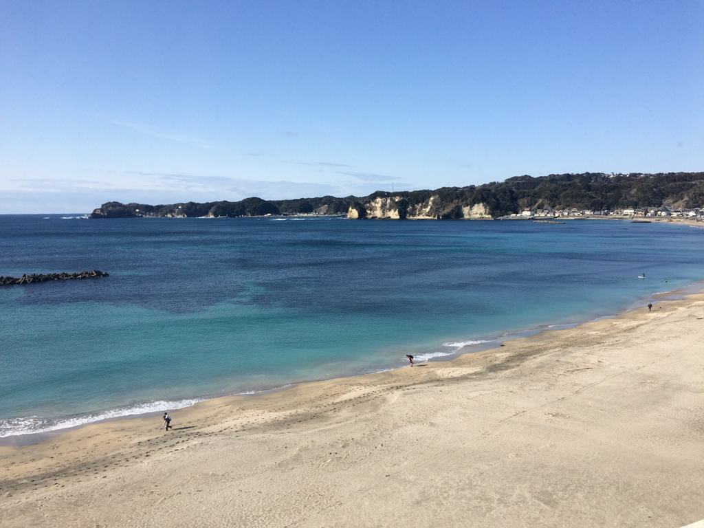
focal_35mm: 29
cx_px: 352
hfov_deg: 61.7
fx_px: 590
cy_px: 264
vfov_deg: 48.2
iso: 32
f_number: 2.2
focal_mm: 4.15
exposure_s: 1/2053
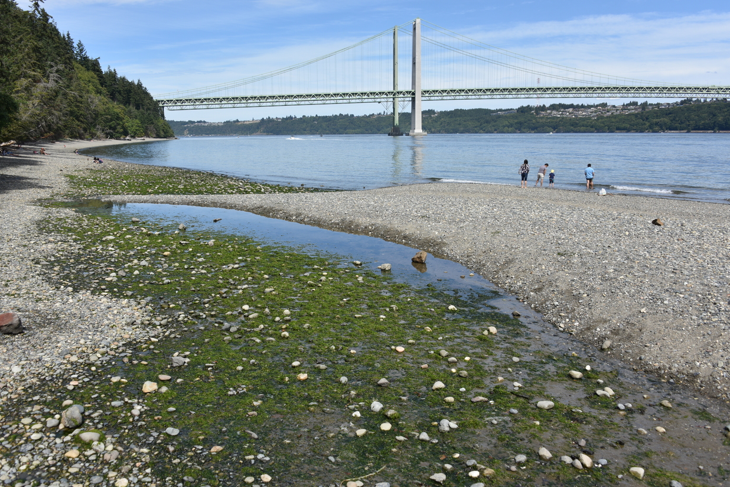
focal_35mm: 29
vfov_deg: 45.0
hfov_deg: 63.7
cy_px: 238
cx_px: 360
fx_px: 588
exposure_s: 1/250
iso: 100
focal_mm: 28
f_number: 9
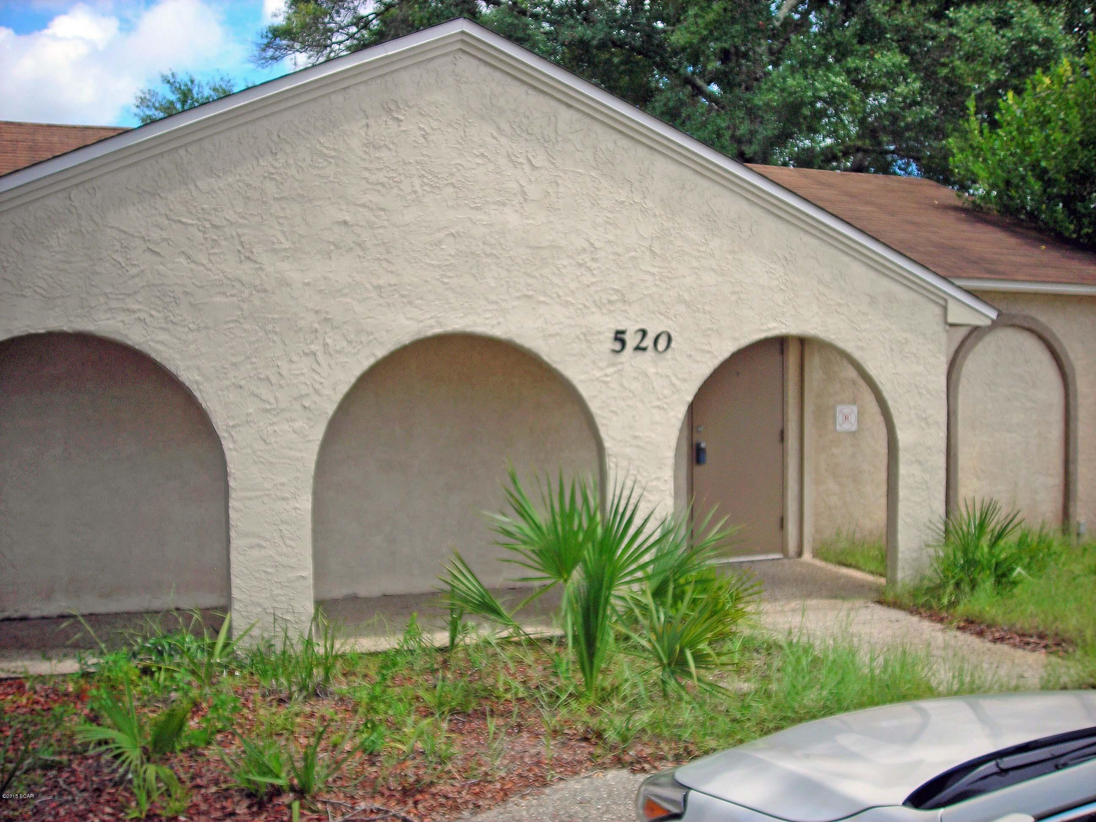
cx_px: 548
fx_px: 1203
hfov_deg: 49.0
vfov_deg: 37.7
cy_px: 411
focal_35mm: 38
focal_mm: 6.3
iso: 50
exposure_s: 1/420
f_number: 3.2
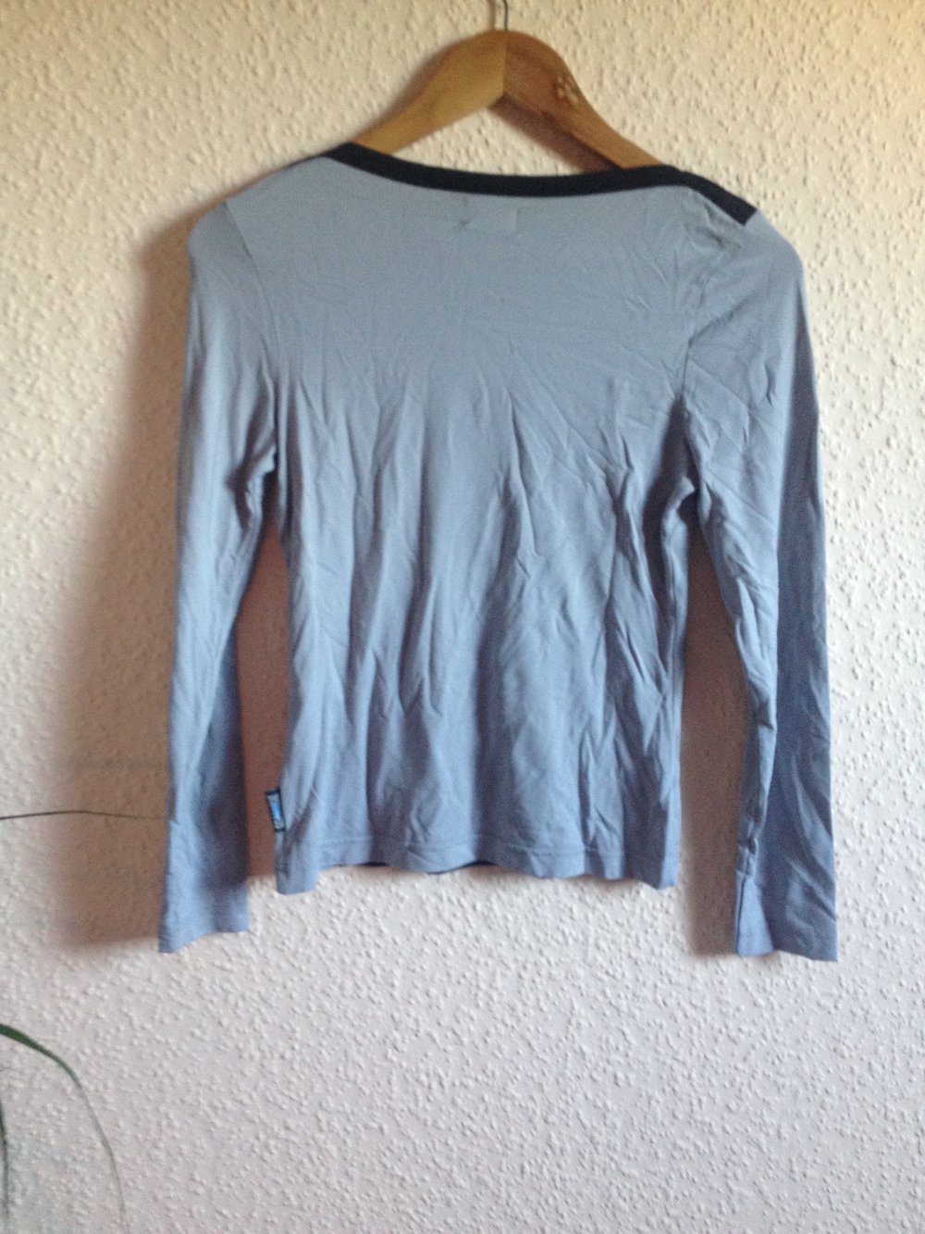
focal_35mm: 35
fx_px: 1247
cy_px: 617
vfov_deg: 52.6
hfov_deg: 40.7
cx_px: 462
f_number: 2.4
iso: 160
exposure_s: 1/20
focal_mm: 4.28
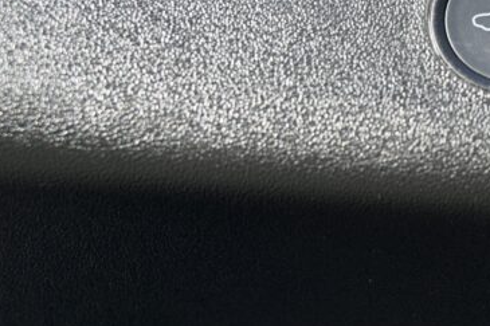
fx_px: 1102
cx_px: 528
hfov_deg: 23.6
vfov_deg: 16.8
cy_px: 99
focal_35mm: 81
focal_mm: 37
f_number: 5.6
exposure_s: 1/250
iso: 180
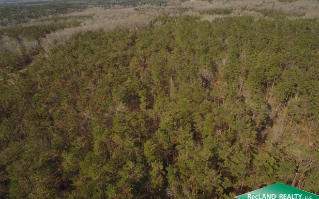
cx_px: 161
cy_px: 90
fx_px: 191
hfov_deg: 79.7
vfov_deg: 54.9
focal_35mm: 22
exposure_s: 1/720
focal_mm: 3.61
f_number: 2.8
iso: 100
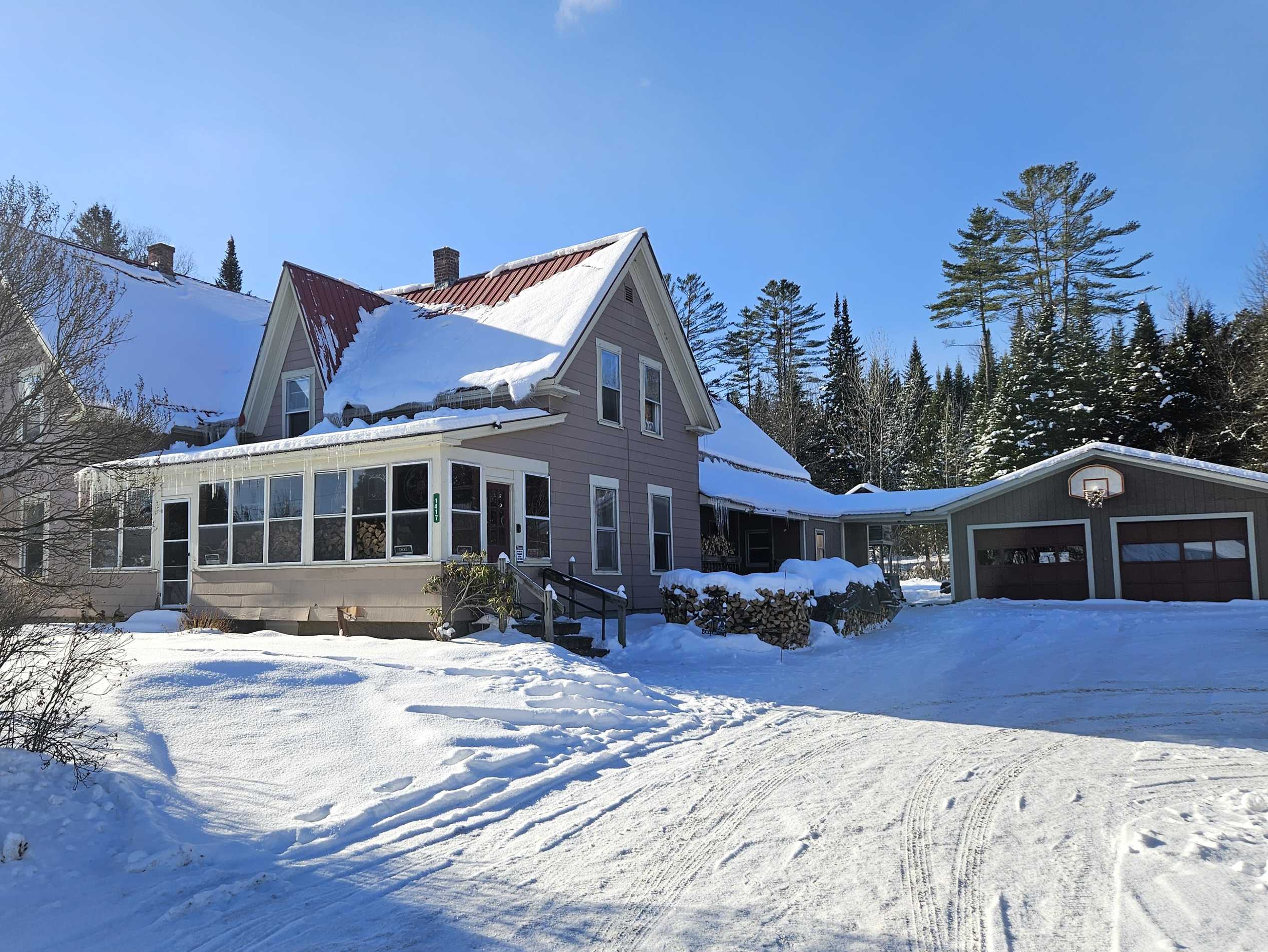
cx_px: 514
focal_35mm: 28
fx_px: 1026
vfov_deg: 49.7
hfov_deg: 62.9
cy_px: 515
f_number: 1.8
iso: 25
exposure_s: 1/1321
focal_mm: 5.4
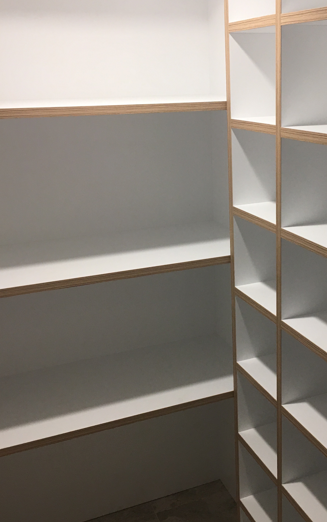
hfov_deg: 29.5
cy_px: 251
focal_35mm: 43
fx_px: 613
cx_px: 235
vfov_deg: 46.2
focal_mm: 4.15
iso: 40
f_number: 2.2
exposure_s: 1/33
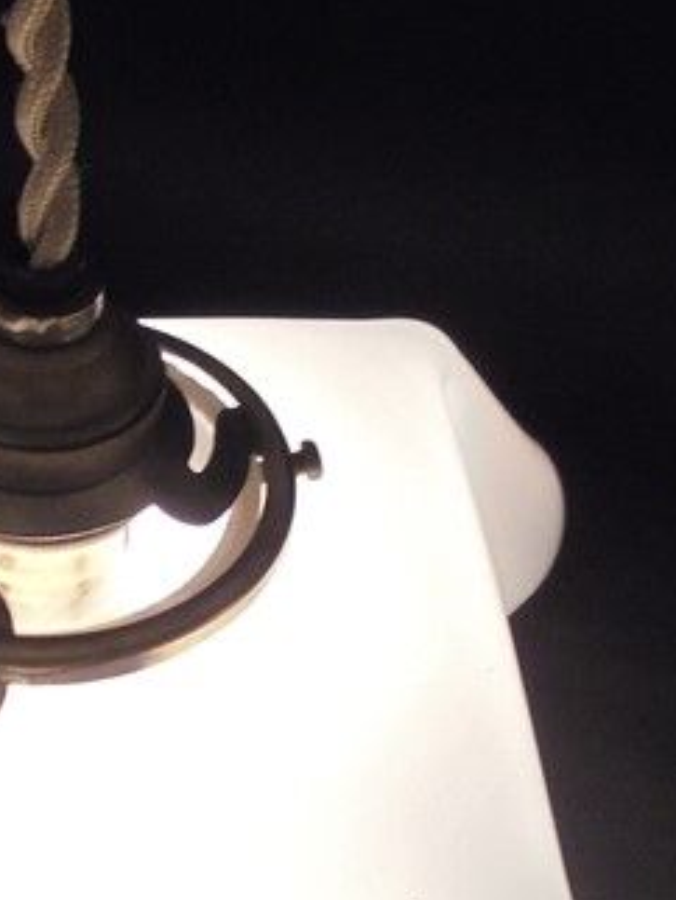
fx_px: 2470
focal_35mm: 95
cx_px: 74
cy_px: 514
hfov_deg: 15.4
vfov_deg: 20.6
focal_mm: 6.1
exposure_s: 1/20
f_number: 4
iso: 400
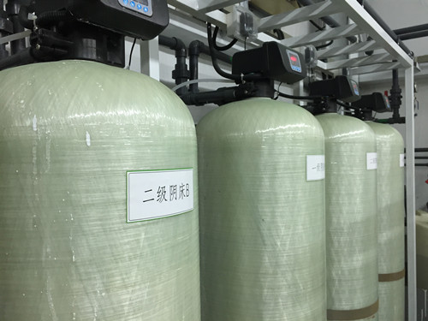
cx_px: 214
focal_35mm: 29
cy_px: 160
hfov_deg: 61.7
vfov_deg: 48.2
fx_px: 359
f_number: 2.2
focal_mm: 4.15
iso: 100
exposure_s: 1/33
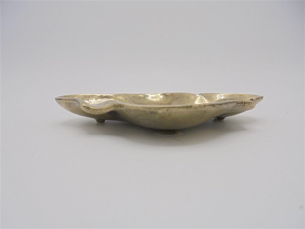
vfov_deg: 53.1
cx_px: 152
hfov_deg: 67.3
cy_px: 114
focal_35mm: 26
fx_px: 229
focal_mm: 4.6
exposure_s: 1/320
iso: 100
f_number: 3.5
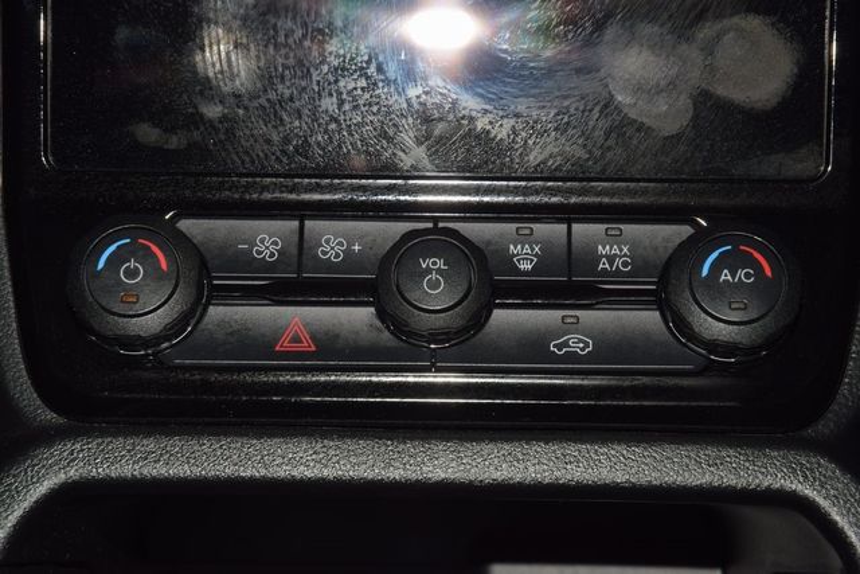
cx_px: 430
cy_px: 287
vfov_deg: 13.0
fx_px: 2509
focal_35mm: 105
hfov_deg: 19.5
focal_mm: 70
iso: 100
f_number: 8
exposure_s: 1/125
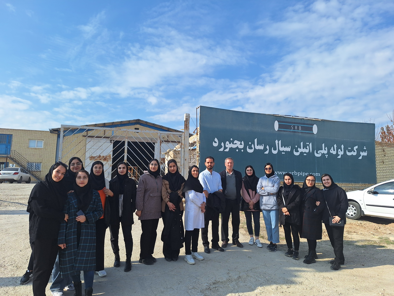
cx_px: 197
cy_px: 148
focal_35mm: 23
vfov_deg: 58.9
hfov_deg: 73.9
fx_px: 262
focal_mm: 5.54
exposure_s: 1/2899
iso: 40
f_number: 1.8
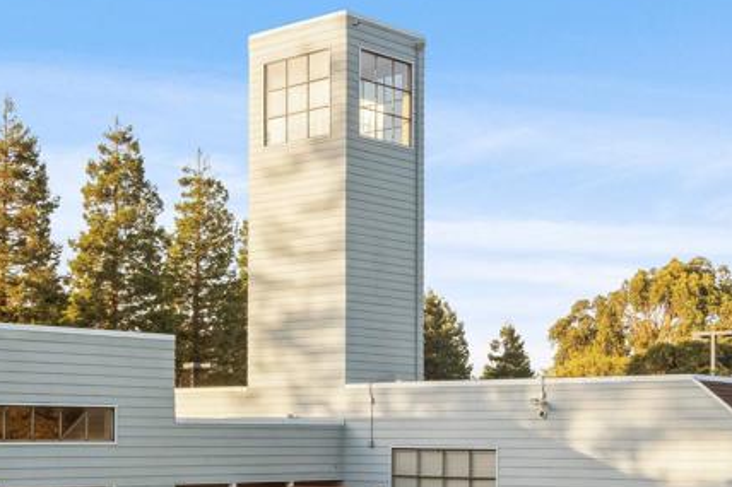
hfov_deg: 29.4
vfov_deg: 19.9
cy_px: 449
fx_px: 1362
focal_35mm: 67
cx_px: 145
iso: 250
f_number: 7.1
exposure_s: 1/320
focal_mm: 28
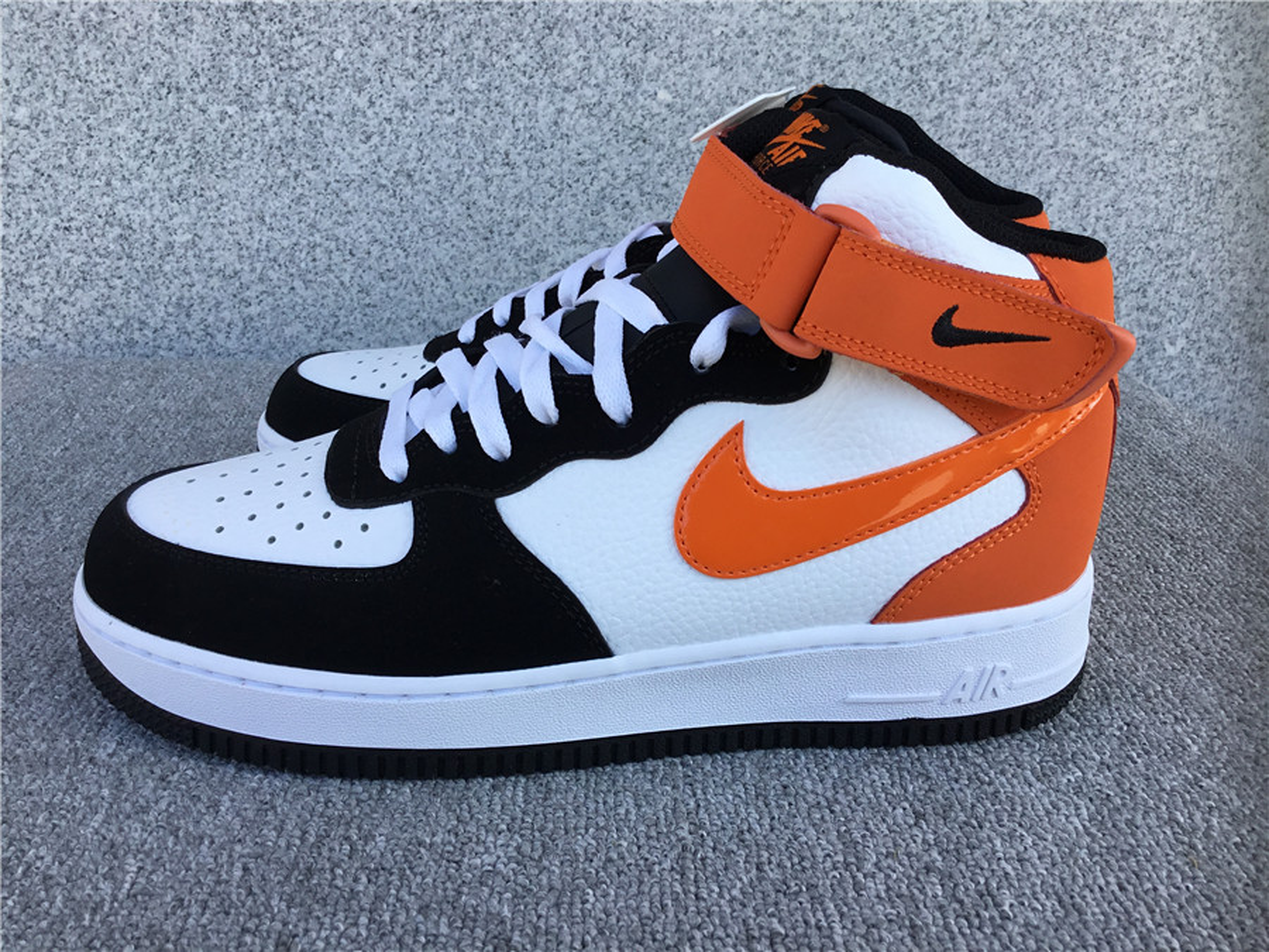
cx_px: 634
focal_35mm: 31
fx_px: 1136
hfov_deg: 58.4
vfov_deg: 45.4
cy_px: 476
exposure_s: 1/334
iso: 25
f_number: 2.4
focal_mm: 3.3
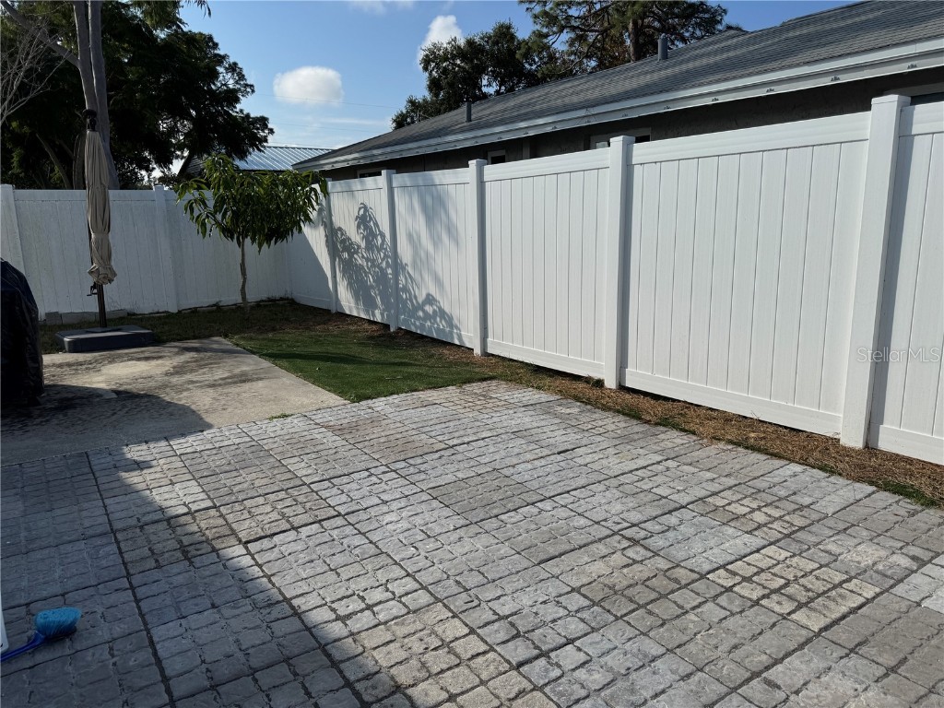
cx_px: 472
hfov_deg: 71.6
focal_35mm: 24
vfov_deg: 56.8
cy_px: 354
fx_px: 654
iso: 80
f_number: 1.78
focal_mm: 6.76
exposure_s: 1/7937
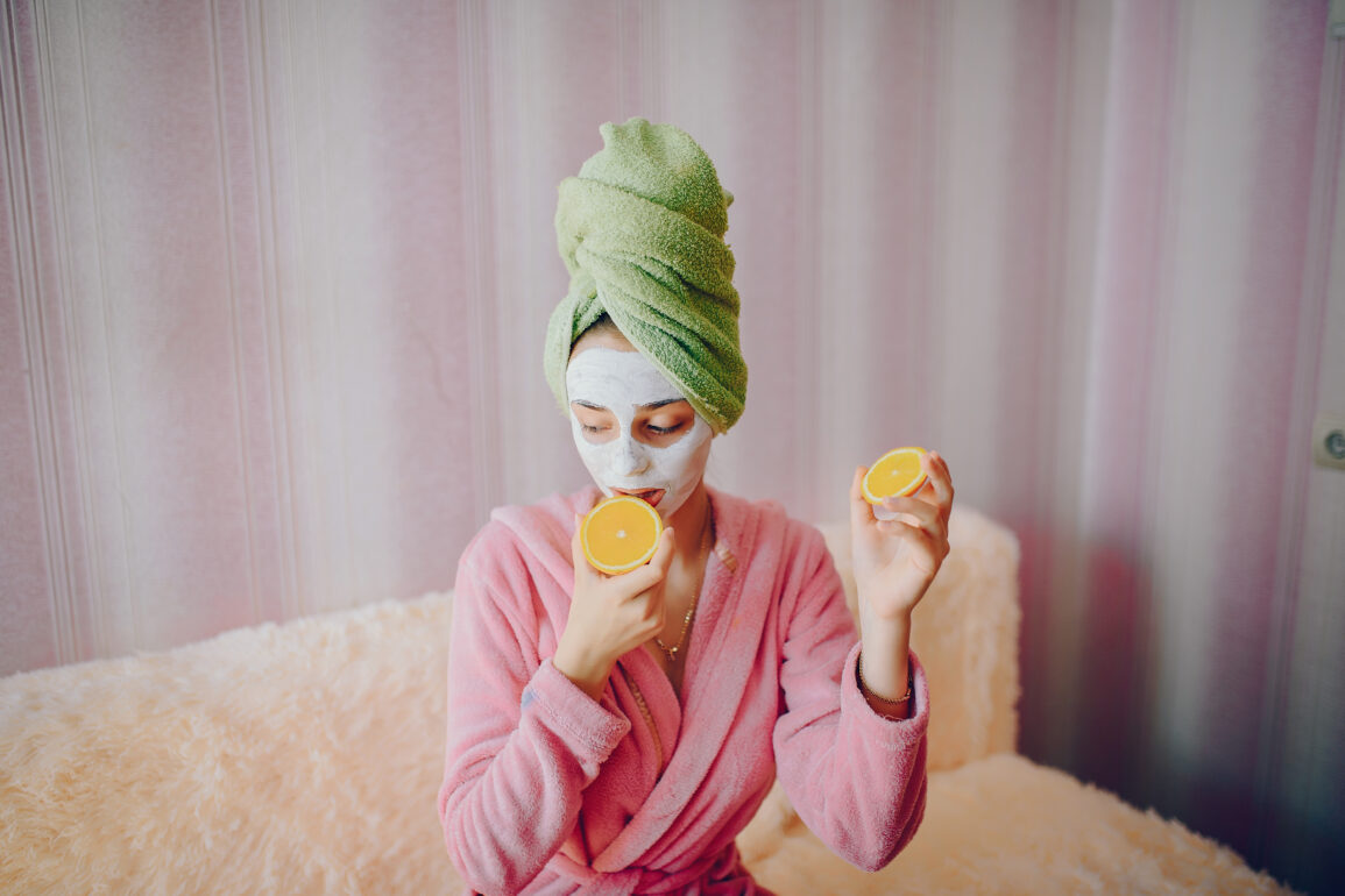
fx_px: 1308
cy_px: 448
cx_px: 672
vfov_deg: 37.9
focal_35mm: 35
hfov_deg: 54.4
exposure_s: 1/500
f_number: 1.8
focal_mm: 35
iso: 320
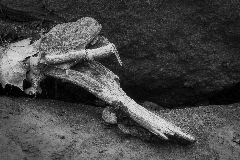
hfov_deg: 16.3
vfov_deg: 10.9
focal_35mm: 126
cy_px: 80
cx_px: 120
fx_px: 840
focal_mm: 46.21
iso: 640
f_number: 10
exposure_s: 1/20
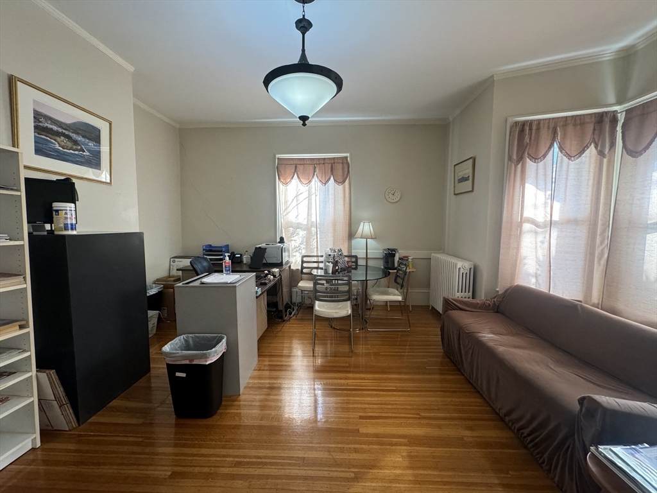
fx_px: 266
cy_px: 246
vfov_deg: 85.7
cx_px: 328
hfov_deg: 102.1
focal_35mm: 14
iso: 320
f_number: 2.2
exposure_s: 1/120
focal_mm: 2.22
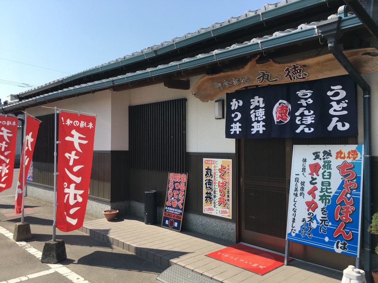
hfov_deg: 61.7
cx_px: 189
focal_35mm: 29
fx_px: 317
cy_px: 142
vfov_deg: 48.2
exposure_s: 1/1148
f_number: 2.2
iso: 25
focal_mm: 4.15
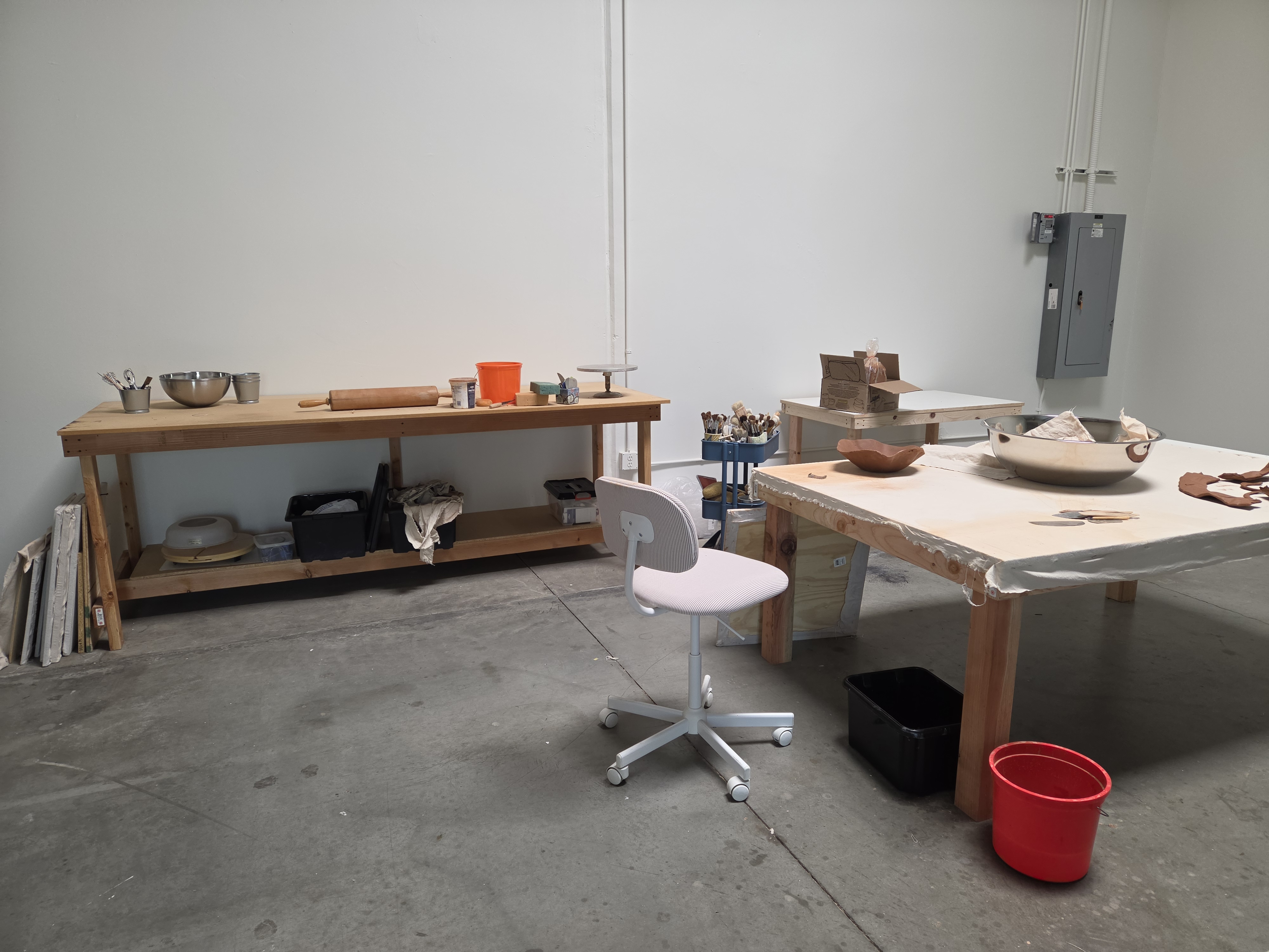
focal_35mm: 23
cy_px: 476
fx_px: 843
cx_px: 634
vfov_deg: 58.9
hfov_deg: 73.9
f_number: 1.8
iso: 200
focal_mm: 5.4
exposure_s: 1/180
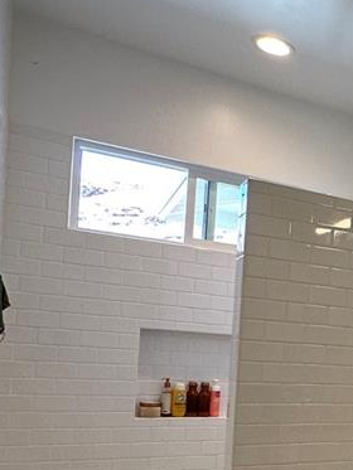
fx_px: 612
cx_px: 536
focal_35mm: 45
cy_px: 365
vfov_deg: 40.6
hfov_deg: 24.6
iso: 160
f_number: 2.2
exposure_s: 1/120
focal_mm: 2.22
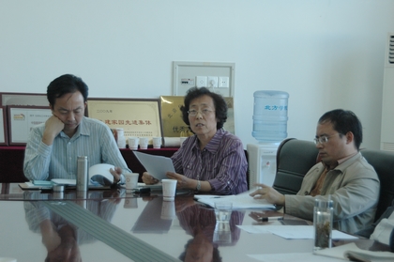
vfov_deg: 12.1
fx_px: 1230
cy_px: 131
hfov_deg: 18.2
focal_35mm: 112
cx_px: 197
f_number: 5.3
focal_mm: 75
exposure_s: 1/80
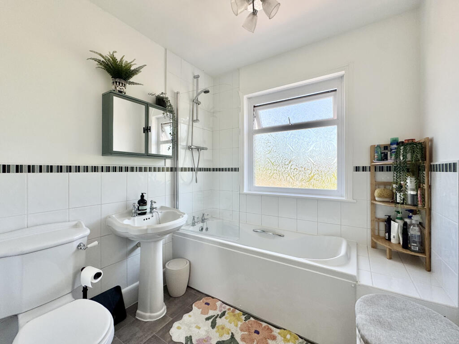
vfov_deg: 85.7
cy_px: 172
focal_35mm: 14
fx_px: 186
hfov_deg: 102.1
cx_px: 230
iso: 40
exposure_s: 1/171
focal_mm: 2.22
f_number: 2.2
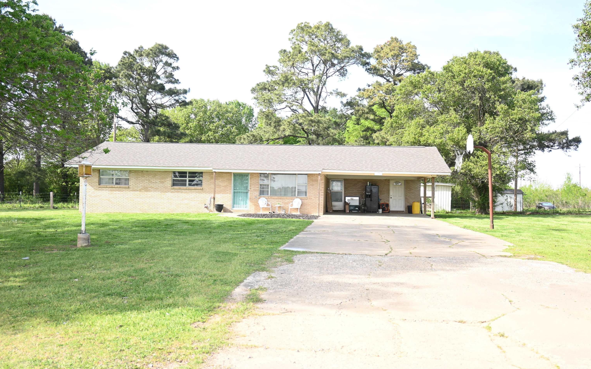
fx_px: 548
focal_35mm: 34
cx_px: 298
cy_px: 187
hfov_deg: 56.7
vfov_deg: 37.3
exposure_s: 1/200
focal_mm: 22
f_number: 4
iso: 100
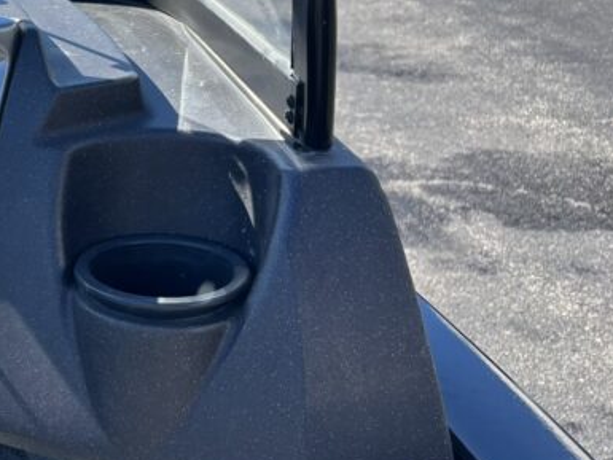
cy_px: 126
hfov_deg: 23.6
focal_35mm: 72
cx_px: -198
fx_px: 1275
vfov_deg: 20.3
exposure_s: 1/1220
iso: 50
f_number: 1.6
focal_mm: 5.96
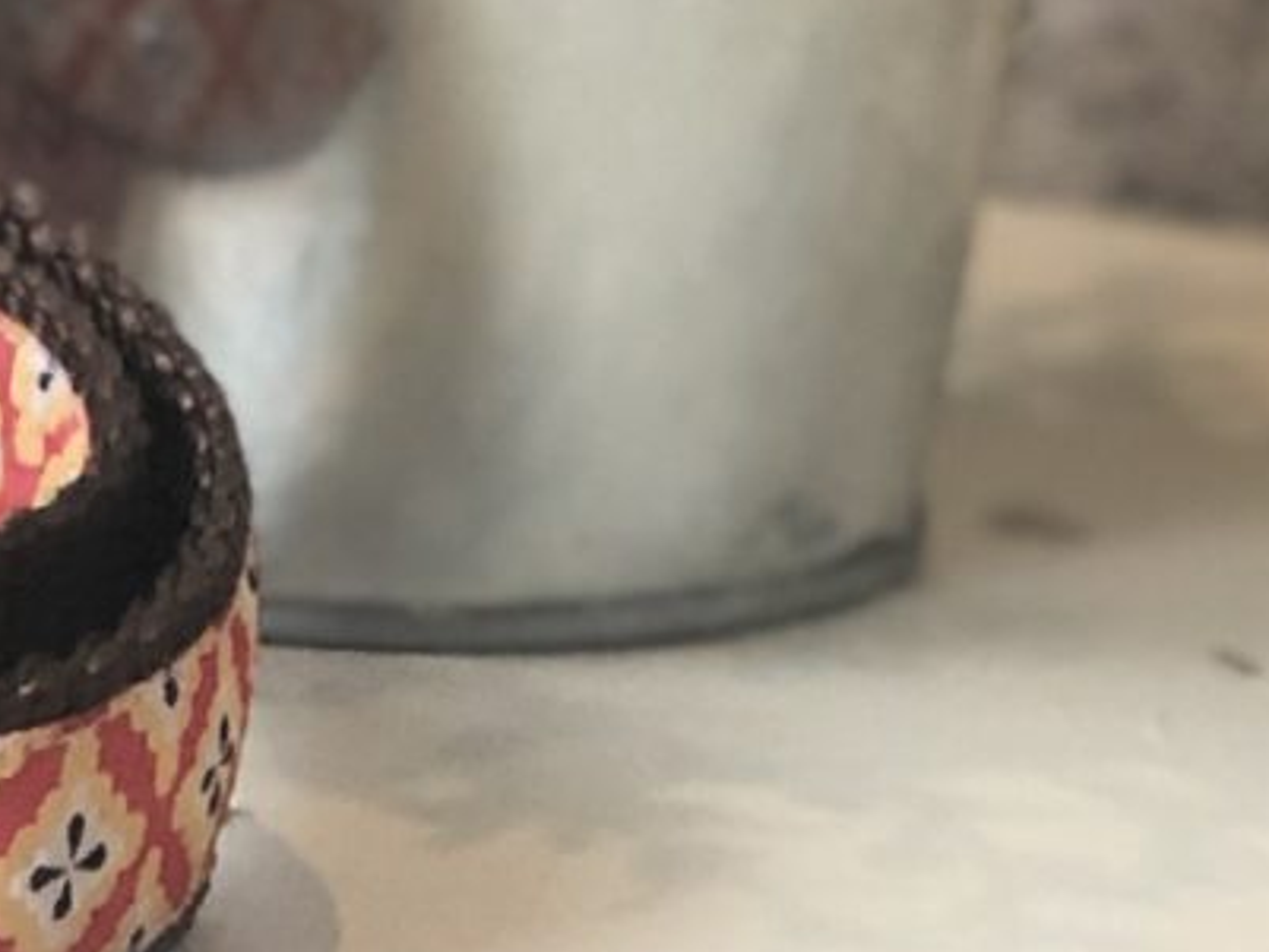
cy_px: -1347
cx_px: -937
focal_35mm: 332
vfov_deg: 4.4
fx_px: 12175
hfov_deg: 5.9
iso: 40
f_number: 2.4
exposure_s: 1/50
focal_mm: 6
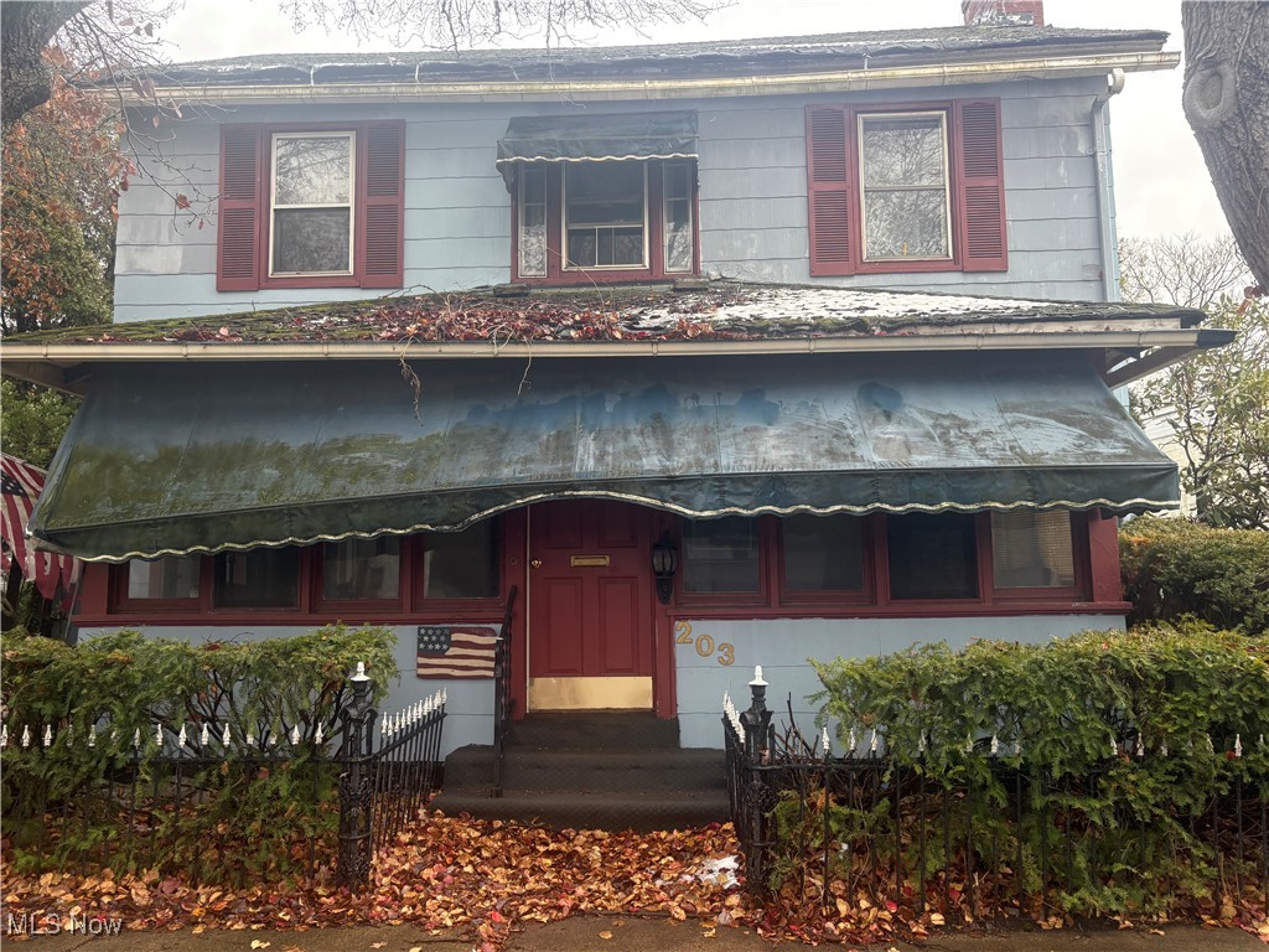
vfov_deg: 53.1
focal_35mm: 26
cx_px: 634
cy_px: 476
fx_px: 953
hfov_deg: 67.3
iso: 125
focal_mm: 5.96
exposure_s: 1/237
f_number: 1.6
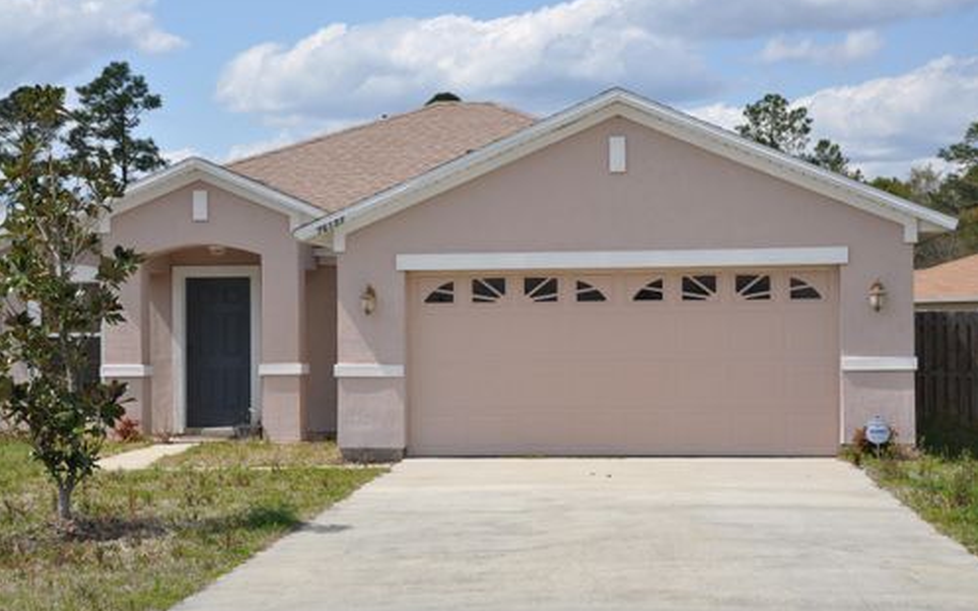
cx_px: 489
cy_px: 313
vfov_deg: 16.3
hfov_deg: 25.8
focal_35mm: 80
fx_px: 2132
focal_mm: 52
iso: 200
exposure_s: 1/400
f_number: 10
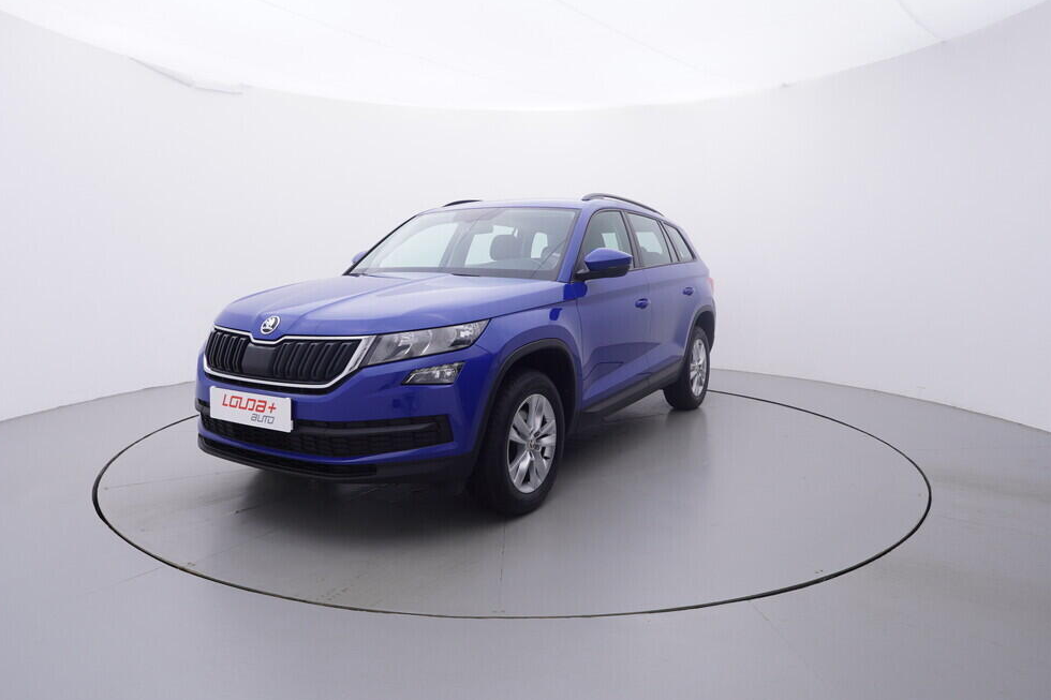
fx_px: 687
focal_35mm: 24
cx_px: 505
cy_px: 344
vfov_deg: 54.0
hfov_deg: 74.8
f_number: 5
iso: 200
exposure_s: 1/80
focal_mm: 15
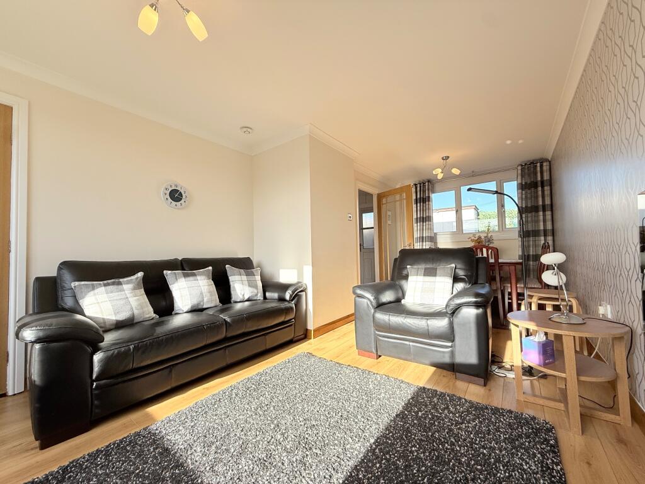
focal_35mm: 14
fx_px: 261
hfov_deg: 102.1
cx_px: 322
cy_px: 242
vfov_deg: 85.7
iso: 64
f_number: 2.2
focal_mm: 2.22
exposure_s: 1/510
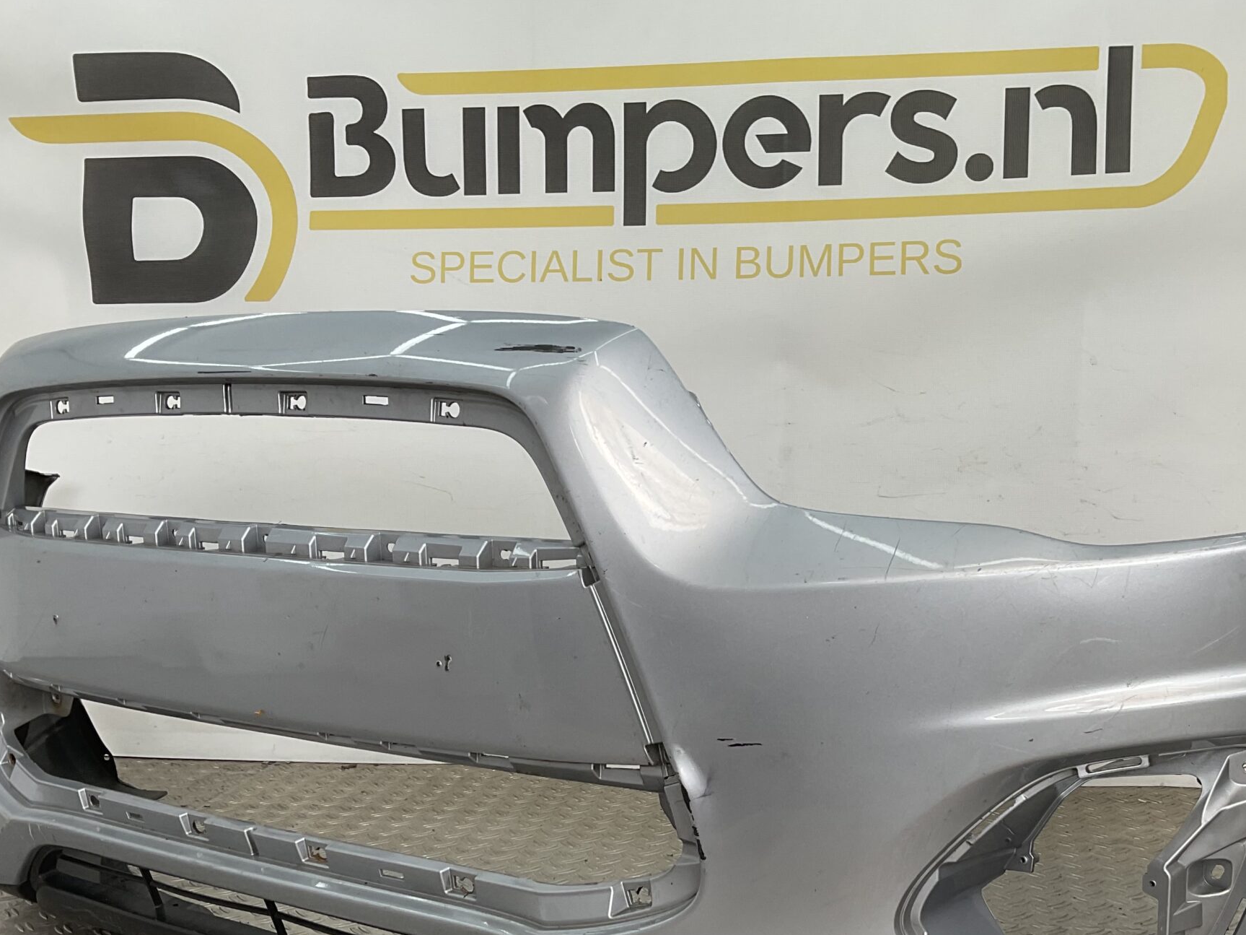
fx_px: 1548
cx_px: 723
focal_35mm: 43
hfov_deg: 43.7
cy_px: 667
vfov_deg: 33.1
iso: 16
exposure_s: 1/200
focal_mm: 3
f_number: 1.8
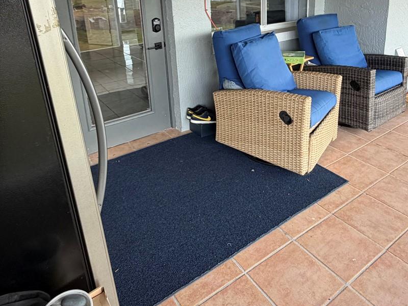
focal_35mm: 28
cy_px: 72
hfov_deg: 63.2
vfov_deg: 47.6
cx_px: 228
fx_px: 330
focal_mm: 2.22
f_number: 2.2
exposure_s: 1/121
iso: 160
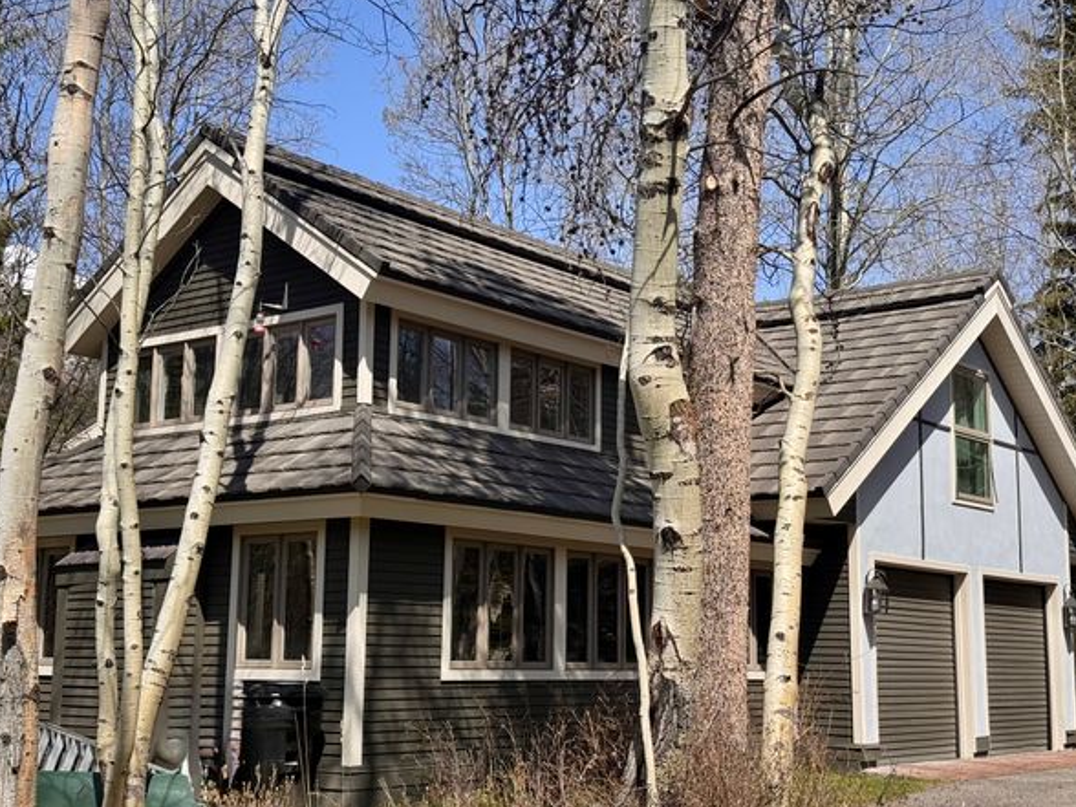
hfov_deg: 38.9
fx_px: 1523
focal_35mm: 49
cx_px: 538
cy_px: 401
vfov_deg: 29.7
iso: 64
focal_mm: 6.76
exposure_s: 1/4310
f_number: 1.78
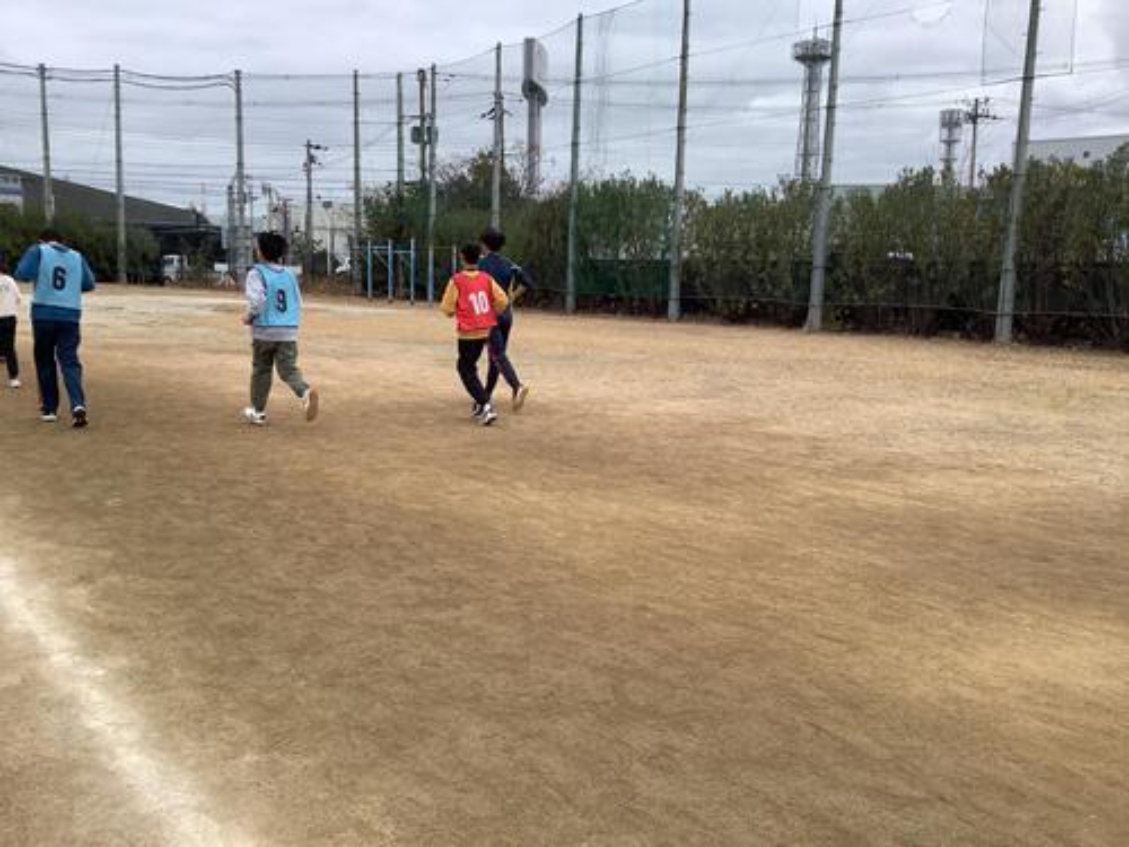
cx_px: 564
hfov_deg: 58.4
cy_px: 424
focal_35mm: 31
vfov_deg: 45.4
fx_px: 1011
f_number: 2.4
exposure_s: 1/452
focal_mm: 3.3
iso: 25
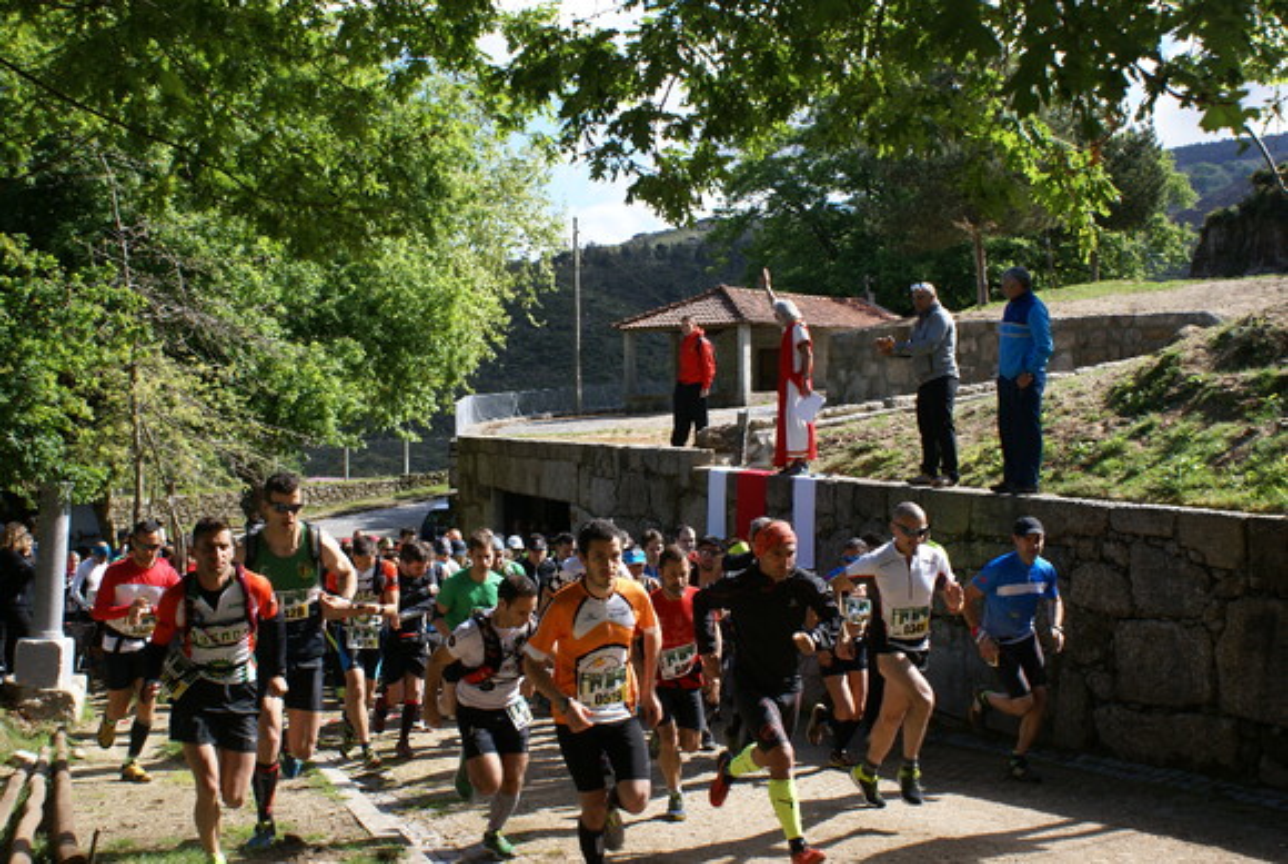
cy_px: 432
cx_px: 644
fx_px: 1505
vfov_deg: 32.0
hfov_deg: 46.3
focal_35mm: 42
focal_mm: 28
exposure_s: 1/200
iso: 100
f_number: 8
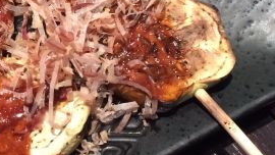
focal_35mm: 82
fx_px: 598
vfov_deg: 14.6
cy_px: 18
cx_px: 20
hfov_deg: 25.0
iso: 320
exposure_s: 1/33
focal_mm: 4.15
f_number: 2.2
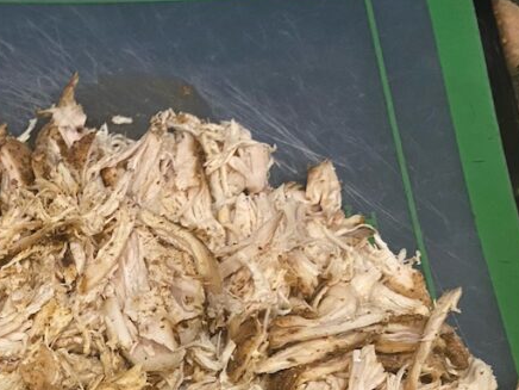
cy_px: 410
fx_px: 915
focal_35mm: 61
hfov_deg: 28.7
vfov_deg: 22.9
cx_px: -55
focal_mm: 4.25
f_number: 1.8
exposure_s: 1/60
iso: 320
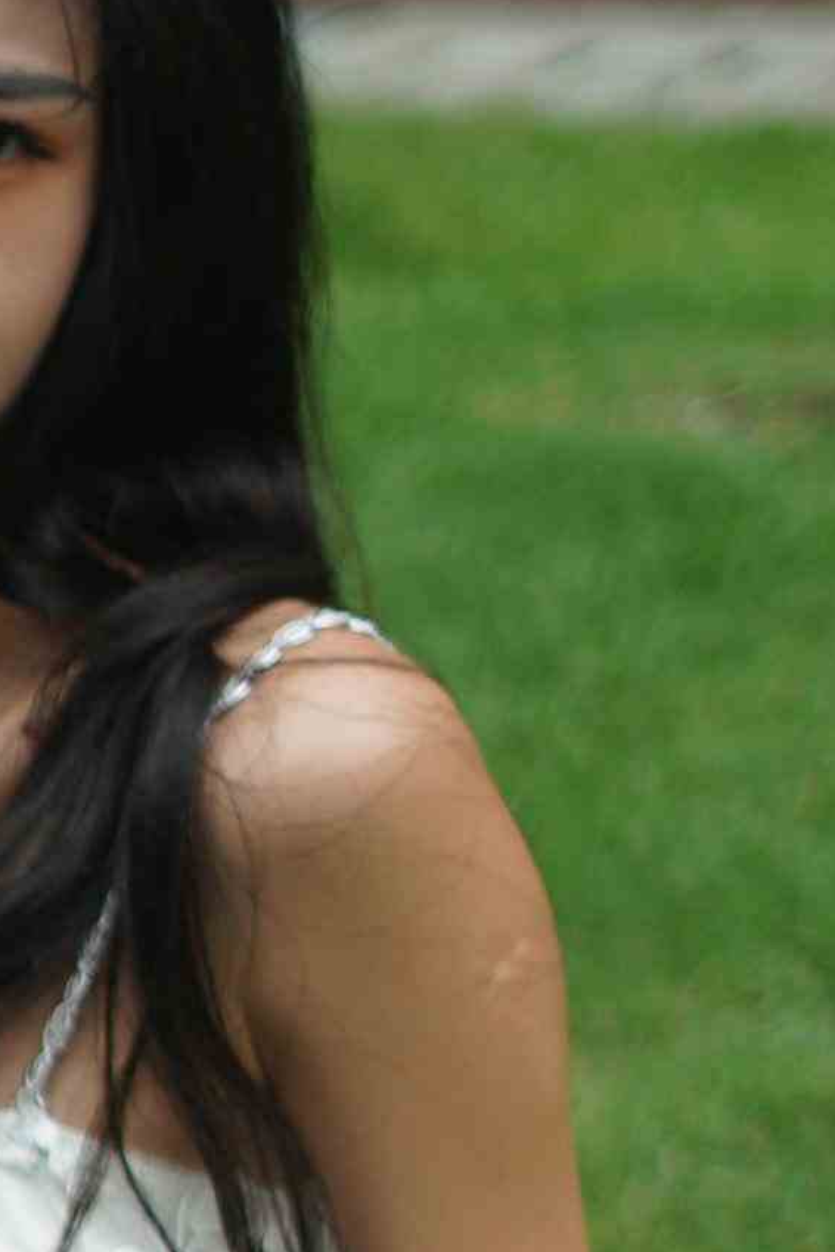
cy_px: 2272
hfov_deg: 5.3
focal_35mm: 250
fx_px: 8690
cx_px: -1201
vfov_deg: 8.0
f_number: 1.8
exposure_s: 1/4000
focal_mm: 50
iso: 200
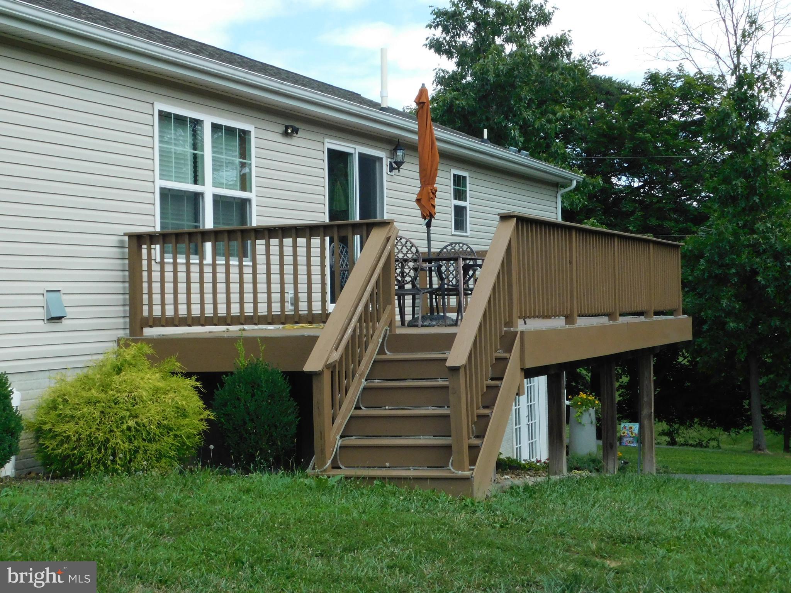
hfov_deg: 32.7
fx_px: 1348
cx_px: 396
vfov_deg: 24.8
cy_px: 296
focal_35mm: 59
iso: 400
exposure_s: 1/1250
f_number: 4
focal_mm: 10.4
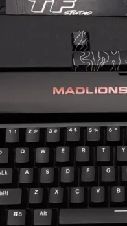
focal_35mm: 52
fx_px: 312
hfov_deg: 21.8
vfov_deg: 39.6
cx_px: 141
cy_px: 85
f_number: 1.6
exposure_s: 1/50
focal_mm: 5.96
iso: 500
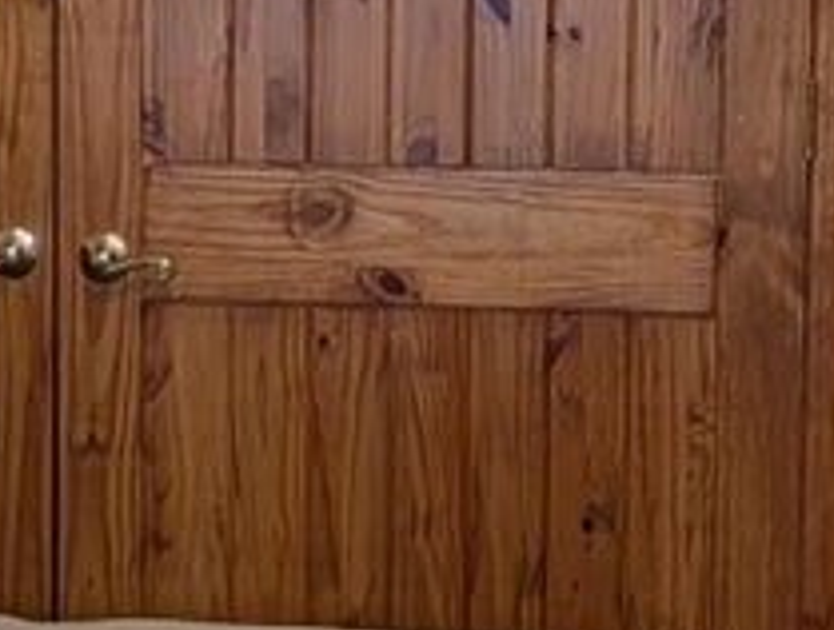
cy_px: 148
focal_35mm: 156
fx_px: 3769
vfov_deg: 9.5
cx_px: 164
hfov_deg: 12.6
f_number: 1.68
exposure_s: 1/104
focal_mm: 6.9
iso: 21
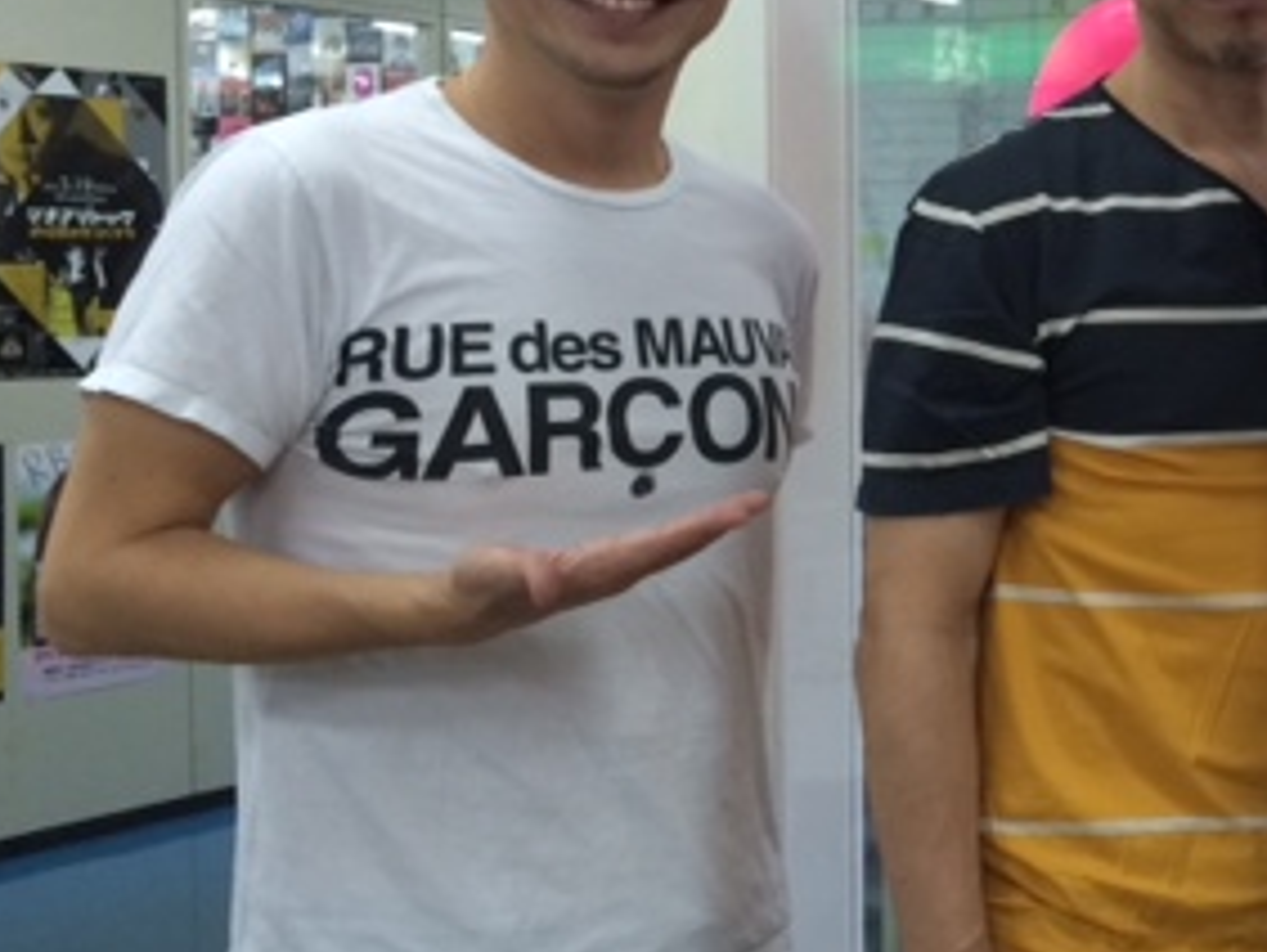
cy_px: 422
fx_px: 2491
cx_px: 1411
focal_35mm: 68
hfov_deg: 26.2
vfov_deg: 21.6
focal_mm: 4.12
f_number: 2.2
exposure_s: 1/30
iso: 50
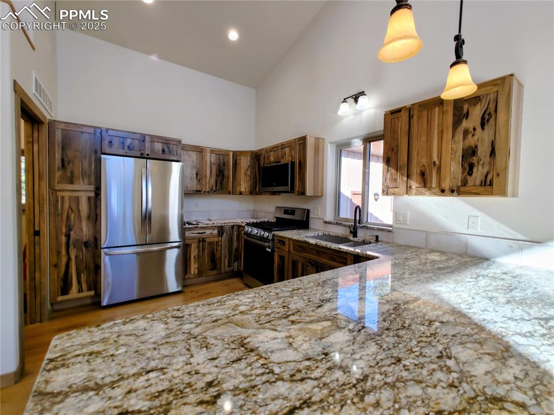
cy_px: 208
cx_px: 277
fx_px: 240
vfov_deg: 81.7
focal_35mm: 15
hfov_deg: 98.2
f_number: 1.9
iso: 50
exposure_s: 1/60
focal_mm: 1.78
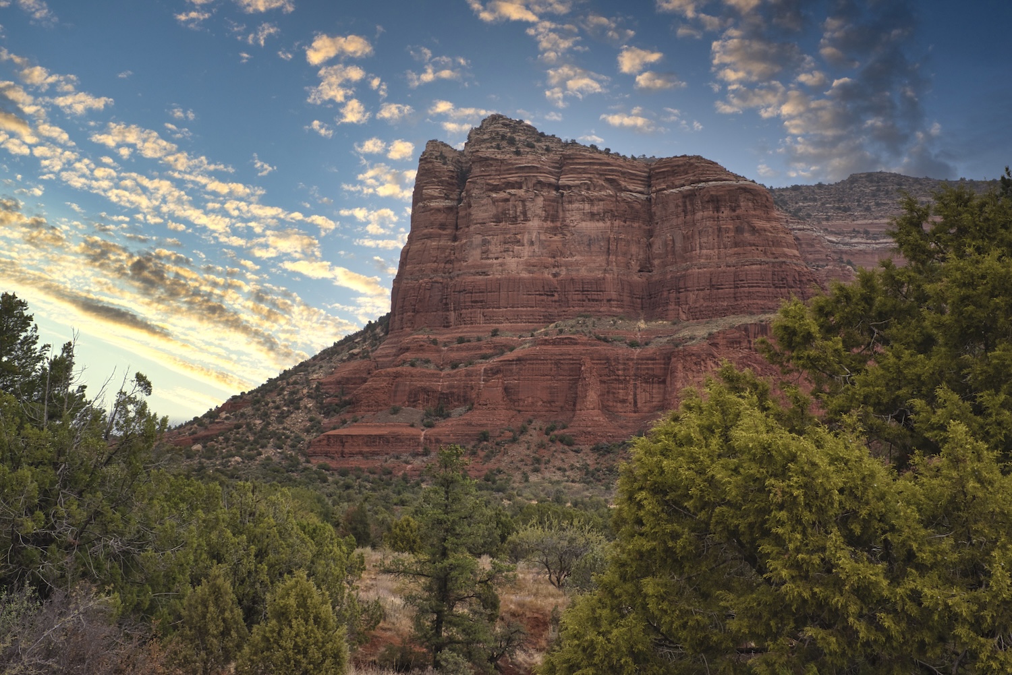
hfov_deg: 46.4
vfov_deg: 31.9
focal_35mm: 42
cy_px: 338
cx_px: 506
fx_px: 1181
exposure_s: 1/160
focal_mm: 42
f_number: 13
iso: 160
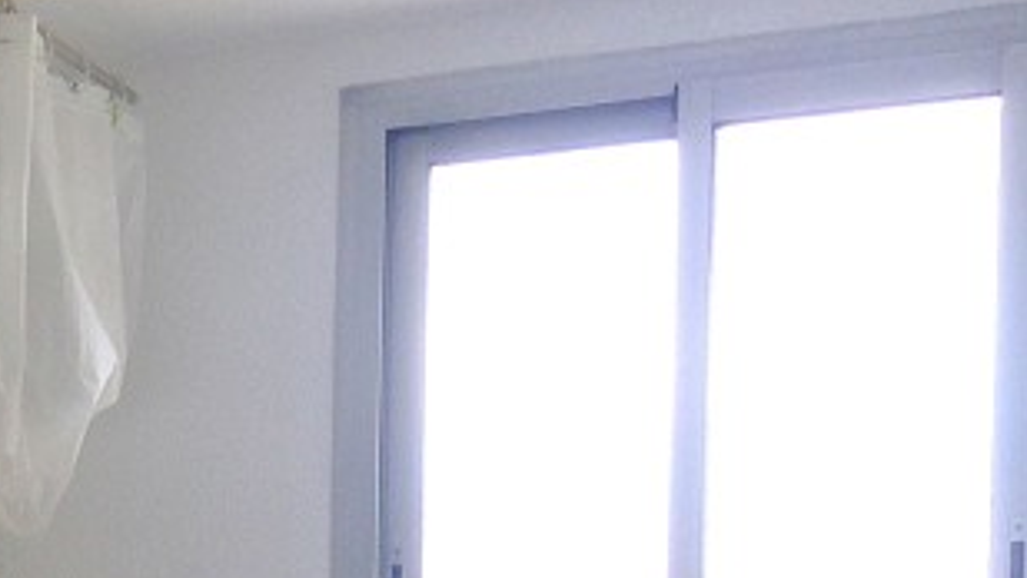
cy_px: 874
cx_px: -156
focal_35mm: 93
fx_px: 2533
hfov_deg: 21.5
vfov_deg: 12.4
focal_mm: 4.13
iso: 80
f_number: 2.4
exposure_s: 1/60
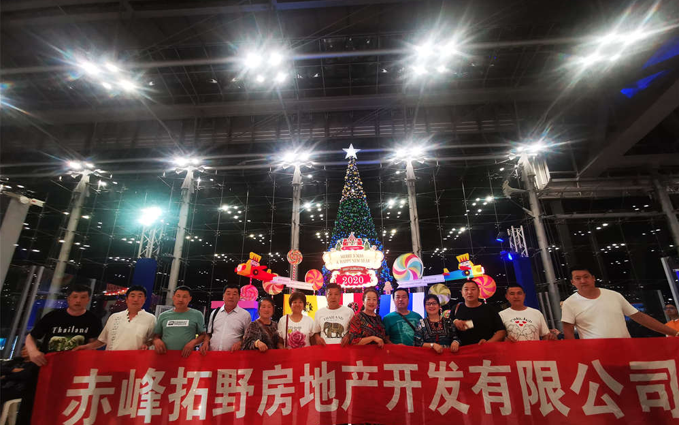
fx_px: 315
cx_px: 340
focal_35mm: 17
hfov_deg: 94.4
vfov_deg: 67.7
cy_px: 240
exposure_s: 1/50
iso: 250
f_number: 2.2
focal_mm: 2.35
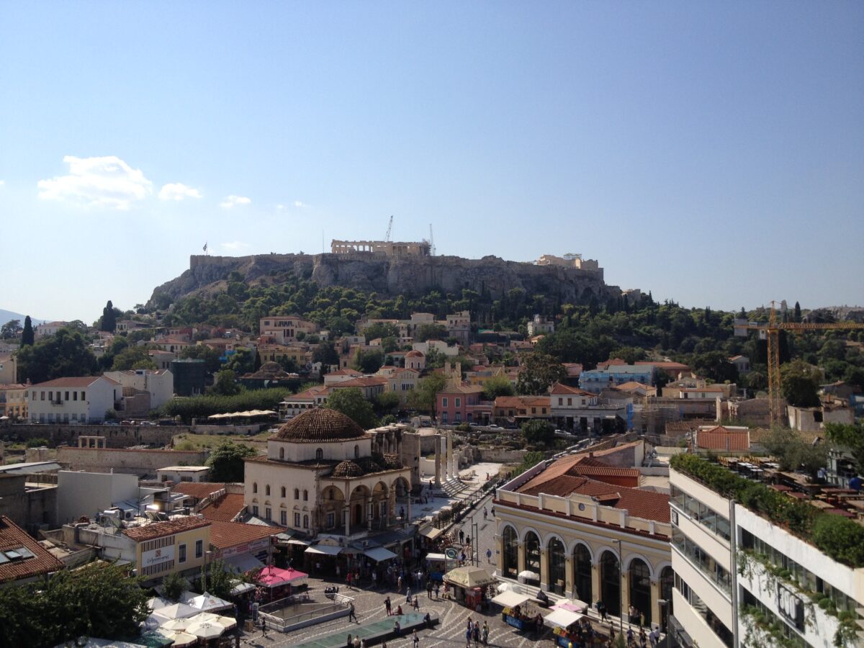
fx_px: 874
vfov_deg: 40.7
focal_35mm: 35
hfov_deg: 52.6
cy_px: 324
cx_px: 432
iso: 50
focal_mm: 4.28
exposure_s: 1/2404
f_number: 2.4
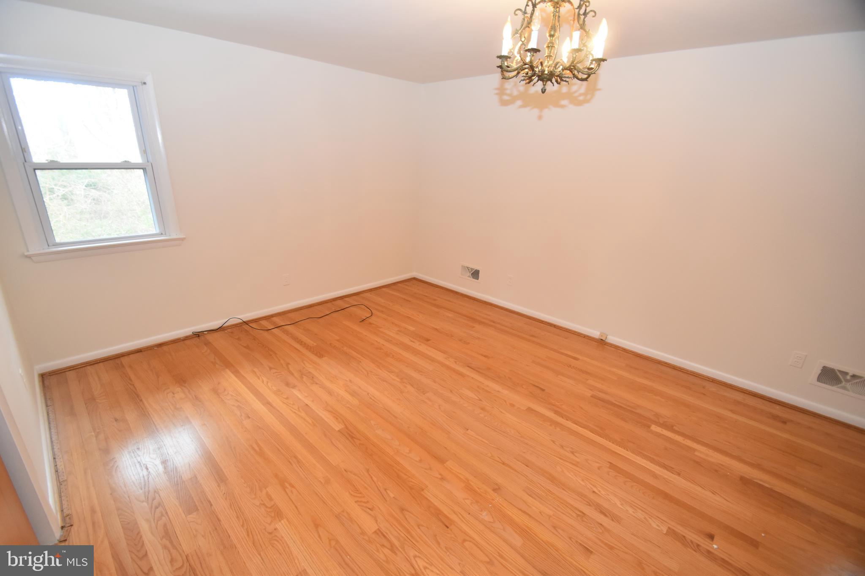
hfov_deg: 100.4
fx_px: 360
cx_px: 432
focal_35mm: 15
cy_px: 288
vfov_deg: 77.3
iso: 800
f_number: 4.5
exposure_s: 1/80
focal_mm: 10
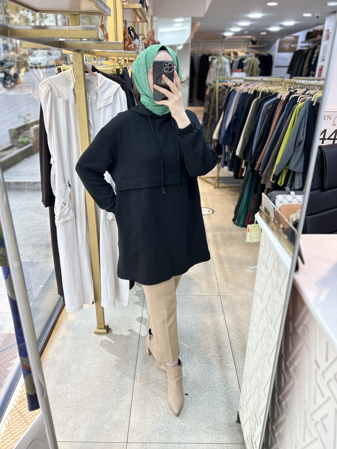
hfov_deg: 53.1
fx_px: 337
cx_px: 168
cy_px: 224
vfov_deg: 67.3
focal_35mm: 26
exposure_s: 1/100
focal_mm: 5.7
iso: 40
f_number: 1.5
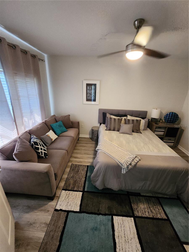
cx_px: 94
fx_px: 95
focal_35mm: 13
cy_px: 126
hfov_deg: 89.9
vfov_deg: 106.2
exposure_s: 1/40
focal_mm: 1.74
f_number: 2.2
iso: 320
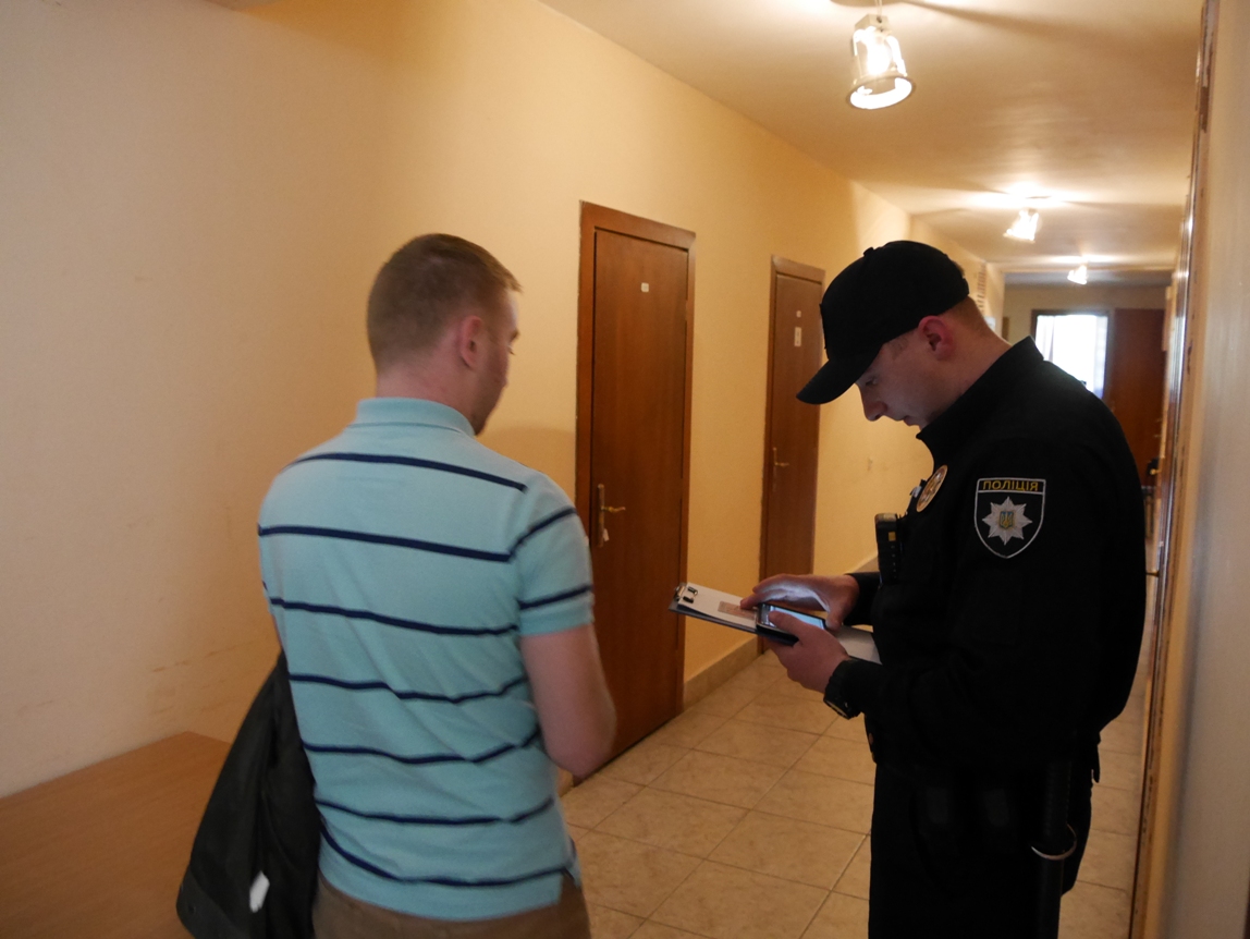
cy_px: 470
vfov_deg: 49.8
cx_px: 625
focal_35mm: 28
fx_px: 1012
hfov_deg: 63.4
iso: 3200
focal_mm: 14
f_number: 3.5
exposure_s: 1/60
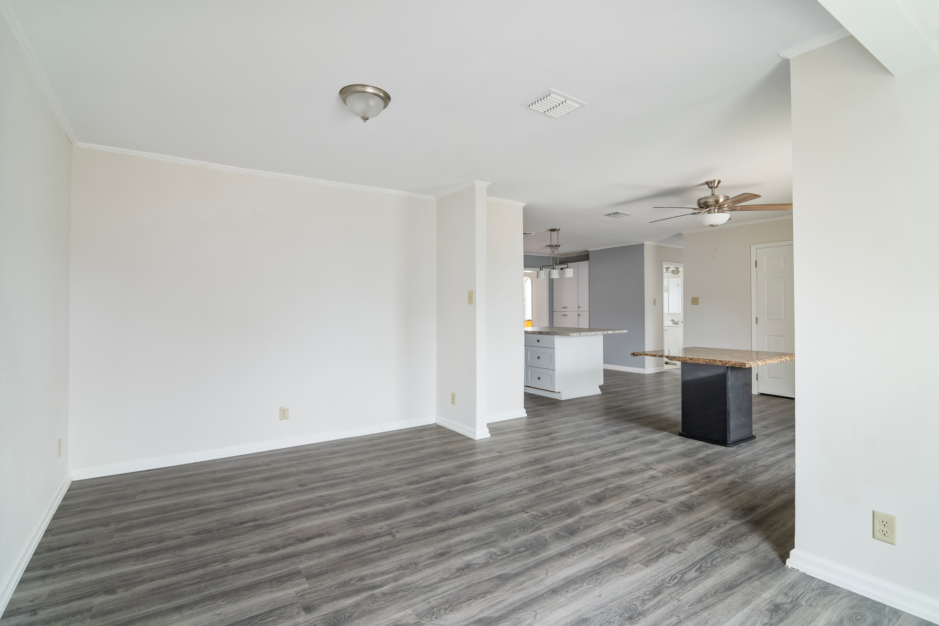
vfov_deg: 73.7
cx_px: 470
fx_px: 417
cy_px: 313
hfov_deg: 96.7
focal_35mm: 16
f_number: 8
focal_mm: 11
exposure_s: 1
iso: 400
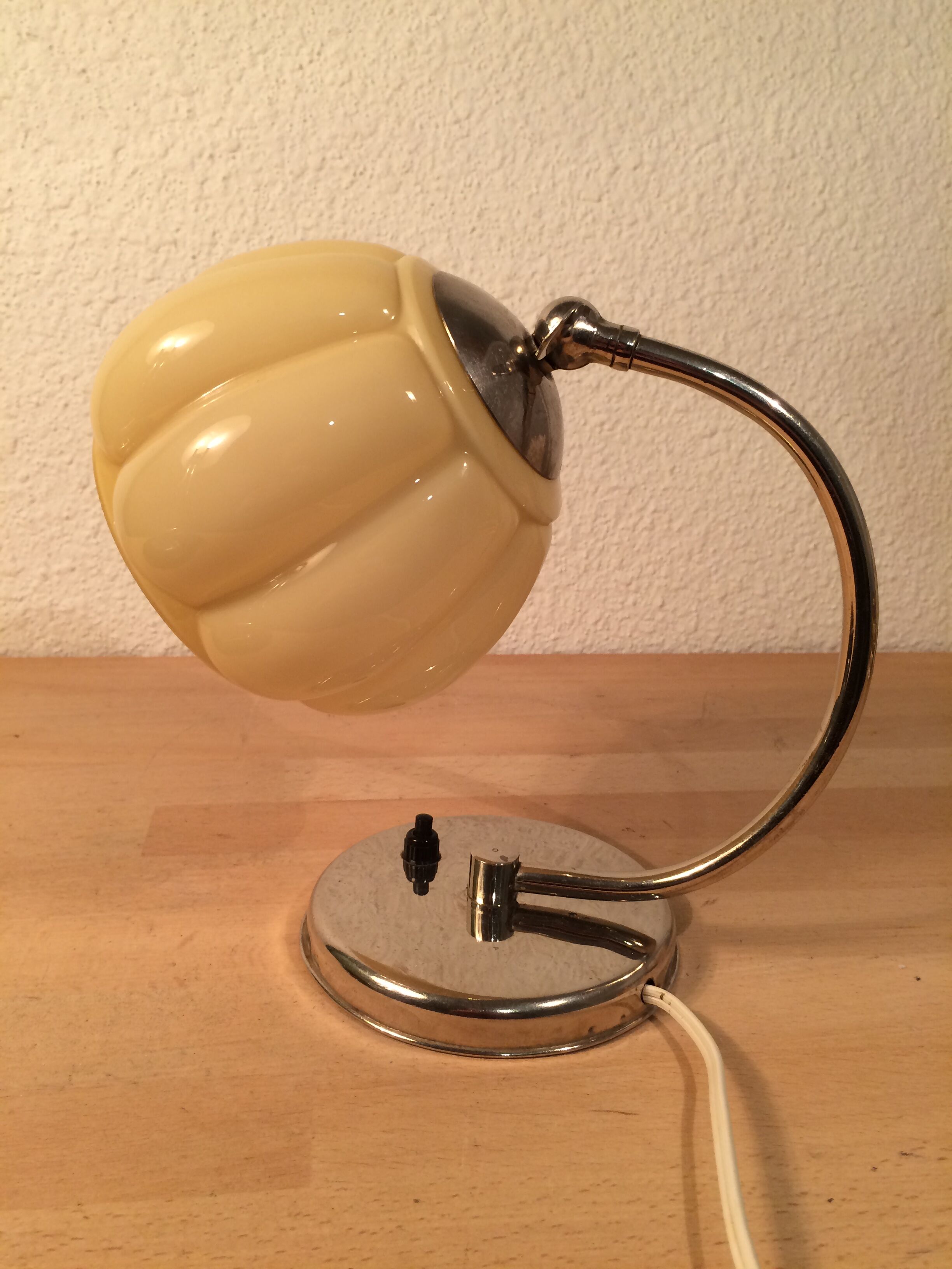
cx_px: 476
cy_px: 634
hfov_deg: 48.2
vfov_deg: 61.7
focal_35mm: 29
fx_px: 1063
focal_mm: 4.15
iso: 50
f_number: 2.2
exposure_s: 1/33
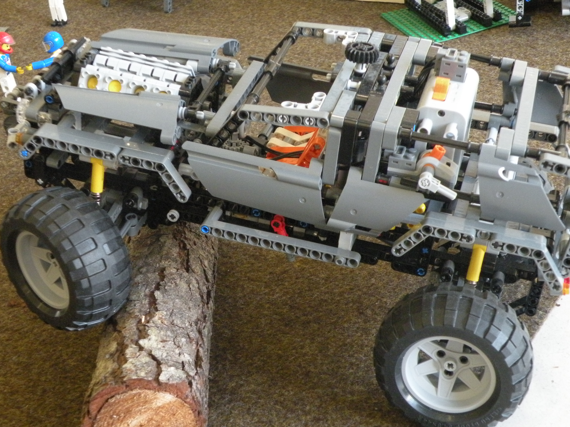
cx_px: 290
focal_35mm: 66
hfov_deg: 29.4
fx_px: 1087
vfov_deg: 22.2
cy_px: 236
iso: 400
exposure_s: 1/23.1
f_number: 3.5
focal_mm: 9.8
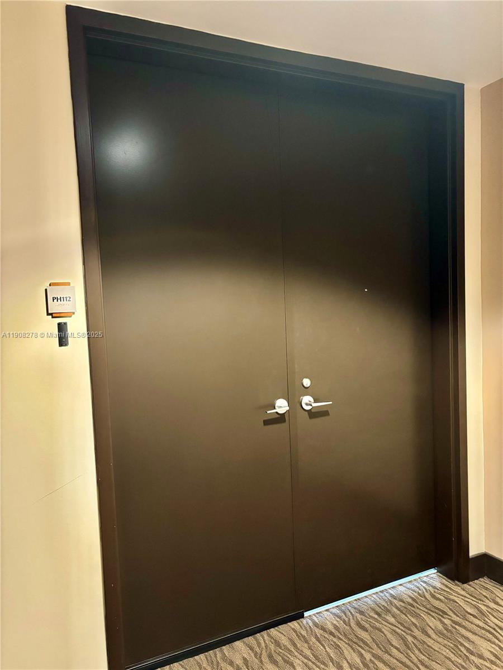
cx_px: 252
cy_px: 335
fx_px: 504
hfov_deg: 53.1
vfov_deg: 67.3
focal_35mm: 26
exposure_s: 1/30
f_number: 1.6
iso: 640
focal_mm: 5.96
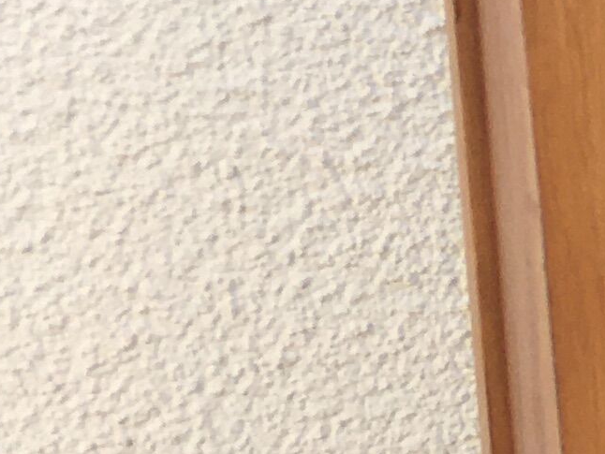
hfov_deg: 8.8
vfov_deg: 8.2
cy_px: 121
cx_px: 1875
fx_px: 3165
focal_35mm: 181
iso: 25
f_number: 2.2
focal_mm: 4.15
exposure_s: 1/364
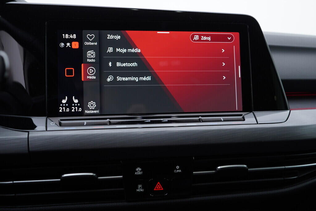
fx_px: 316
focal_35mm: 36
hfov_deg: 53.1
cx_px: 158
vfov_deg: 36.9
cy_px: 106
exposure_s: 1/50
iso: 125
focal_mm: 24
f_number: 3.2
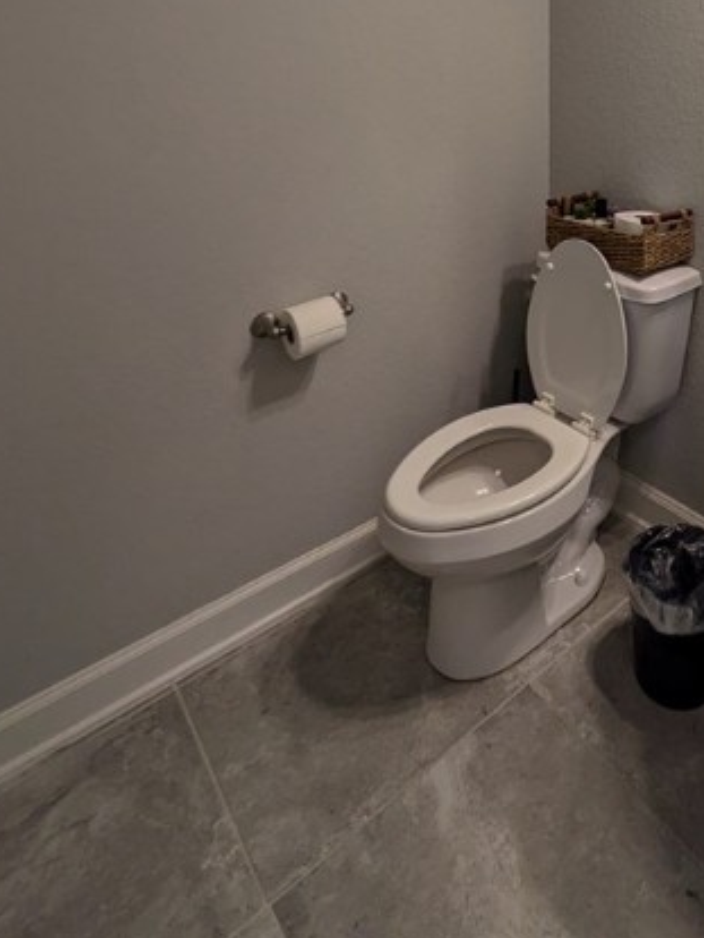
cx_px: 621
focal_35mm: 26
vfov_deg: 58.8
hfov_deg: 48.1
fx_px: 704
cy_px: 118
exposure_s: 1/60
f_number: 2.2
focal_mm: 1.83
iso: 57
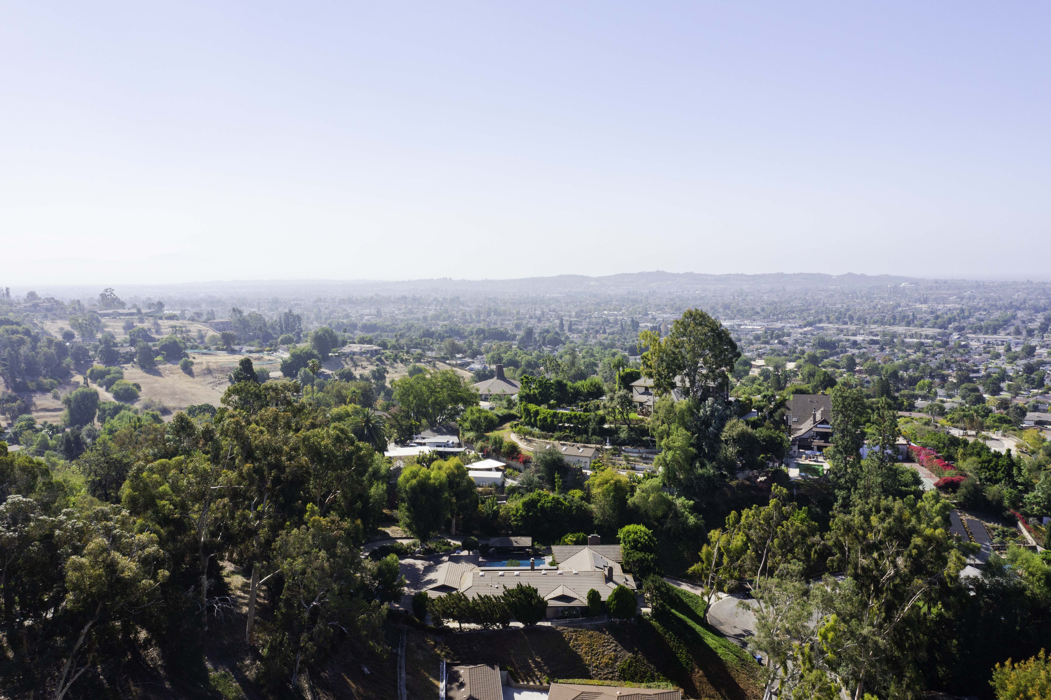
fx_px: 817
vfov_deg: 46.4
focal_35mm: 28
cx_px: 526
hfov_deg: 65.5
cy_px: 350
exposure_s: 1/50
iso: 100
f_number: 7.1
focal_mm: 10.26
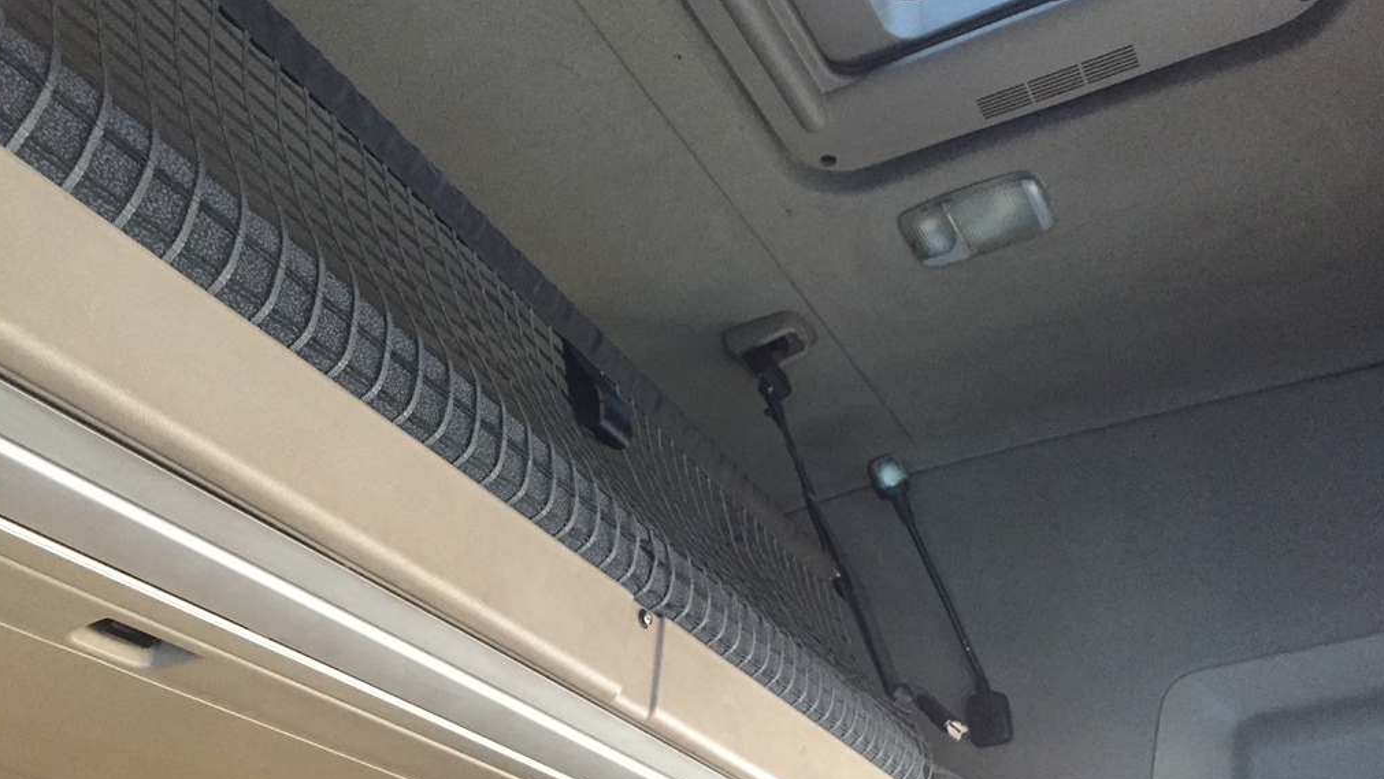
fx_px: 1174
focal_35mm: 32
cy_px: 479
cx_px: 687
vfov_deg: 36.5
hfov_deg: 61.0
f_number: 2.2
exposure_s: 1/25
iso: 250
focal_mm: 4.15
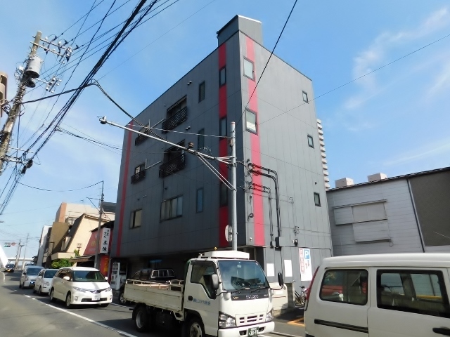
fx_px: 299
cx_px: 225
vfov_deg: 58.9
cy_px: 168
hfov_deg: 73.9
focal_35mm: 23
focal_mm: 4
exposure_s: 1/1250
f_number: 3
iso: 125
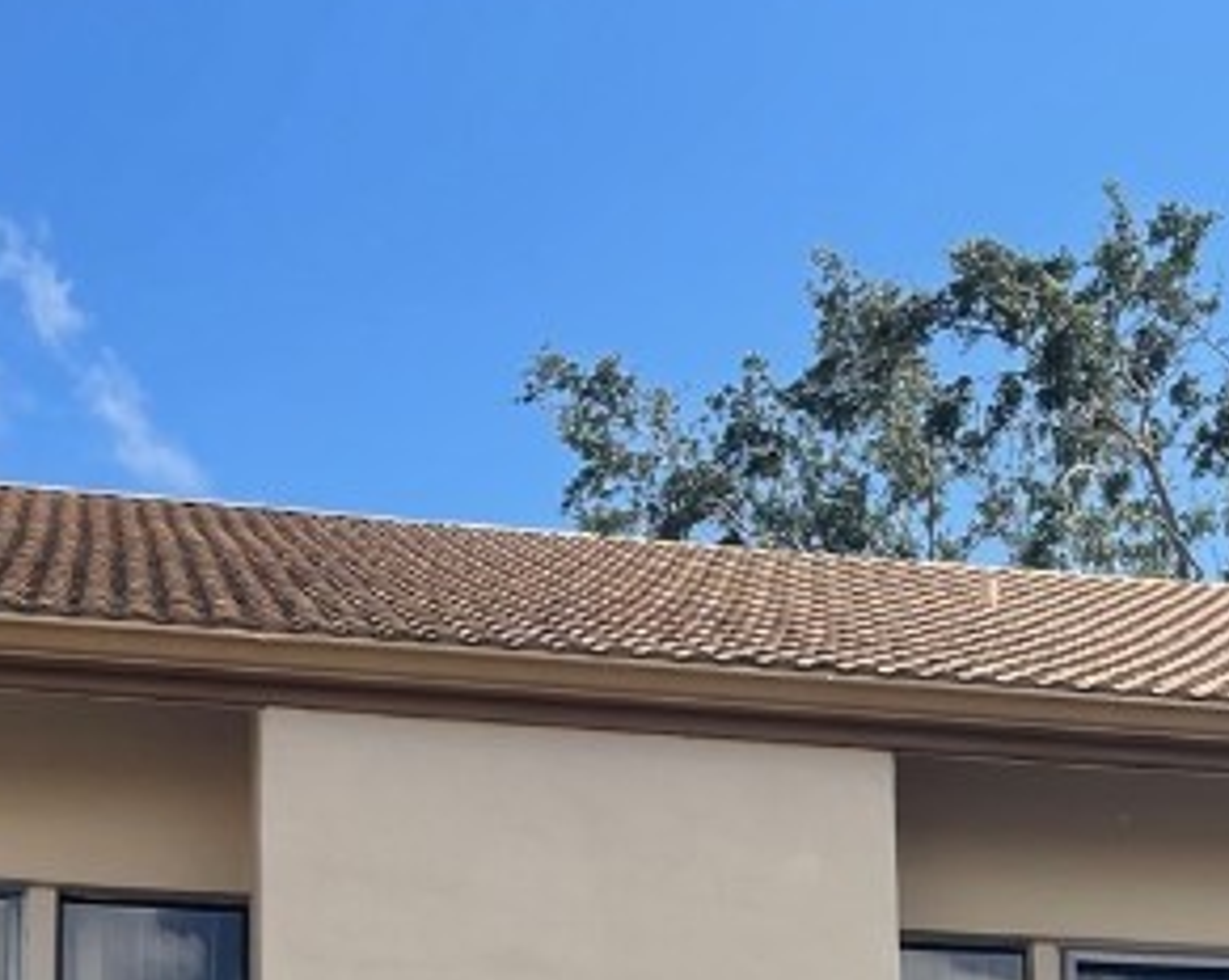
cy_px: 1428
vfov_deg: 16.4
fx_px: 3124
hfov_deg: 22.0
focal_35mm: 86
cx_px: 967
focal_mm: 5.1
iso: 32
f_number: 1.6
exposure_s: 1/2488
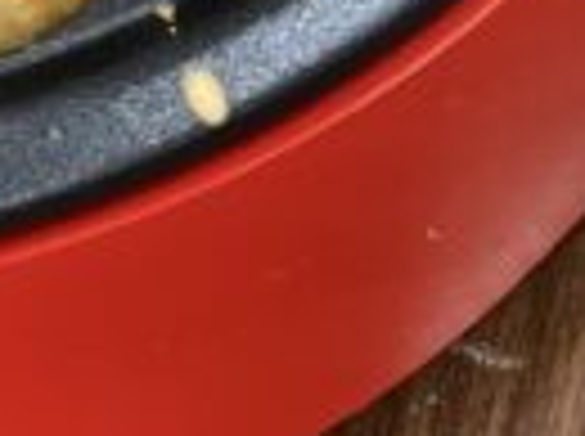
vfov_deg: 12.4
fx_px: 1822
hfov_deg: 17.3
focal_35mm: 108
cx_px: -140
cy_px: -375
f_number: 1.8
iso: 80
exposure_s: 1/50
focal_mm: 3.99
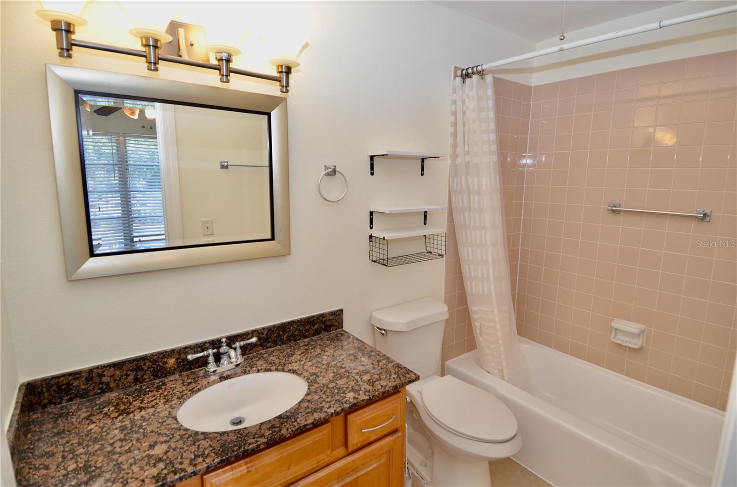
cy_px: 244
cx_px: 368
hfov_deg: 90.1
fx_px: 368
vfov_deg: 67.1
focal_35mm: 18
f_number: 5
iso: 400
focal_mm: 12
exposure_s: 1/100
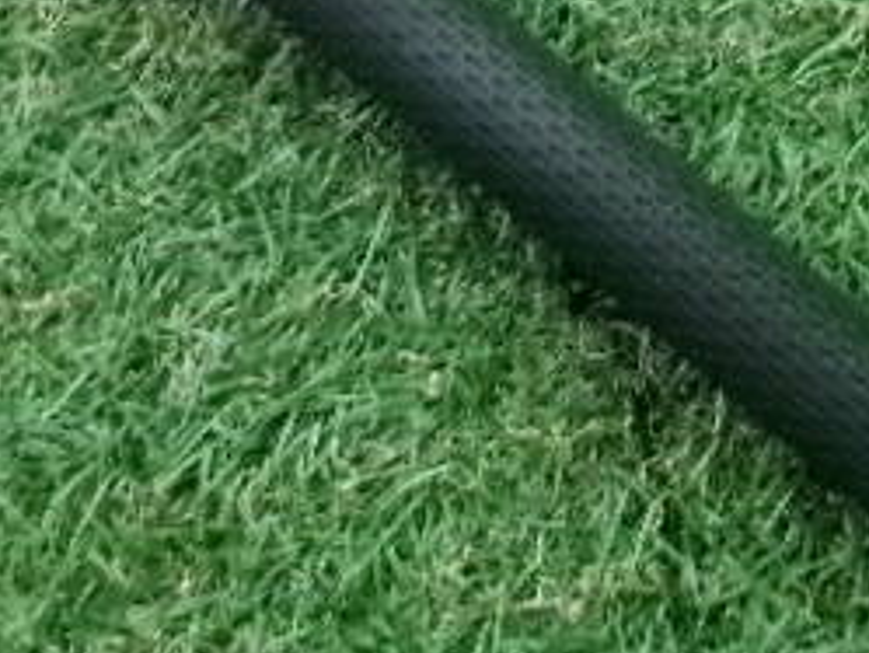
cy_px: 206
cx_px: 712
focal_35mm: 72
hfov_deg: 26.5
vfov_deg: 20.4
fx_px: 1808
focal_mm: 5.1
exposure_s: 1/34
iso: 800
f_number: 3.9
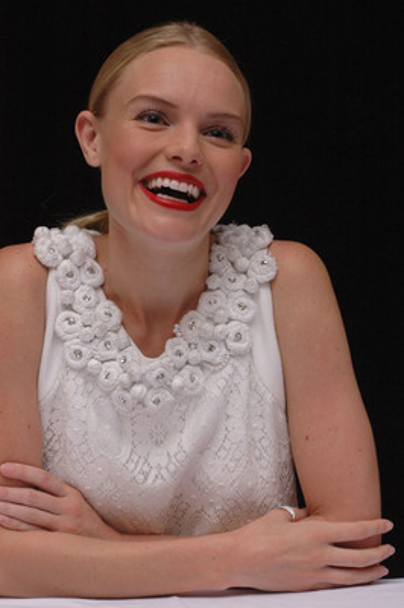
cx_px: 202
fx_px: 2175
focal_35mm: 129
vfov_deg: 15.9
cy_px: 304
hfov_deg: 10.6
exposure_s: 1/400
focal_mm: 86
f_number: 10
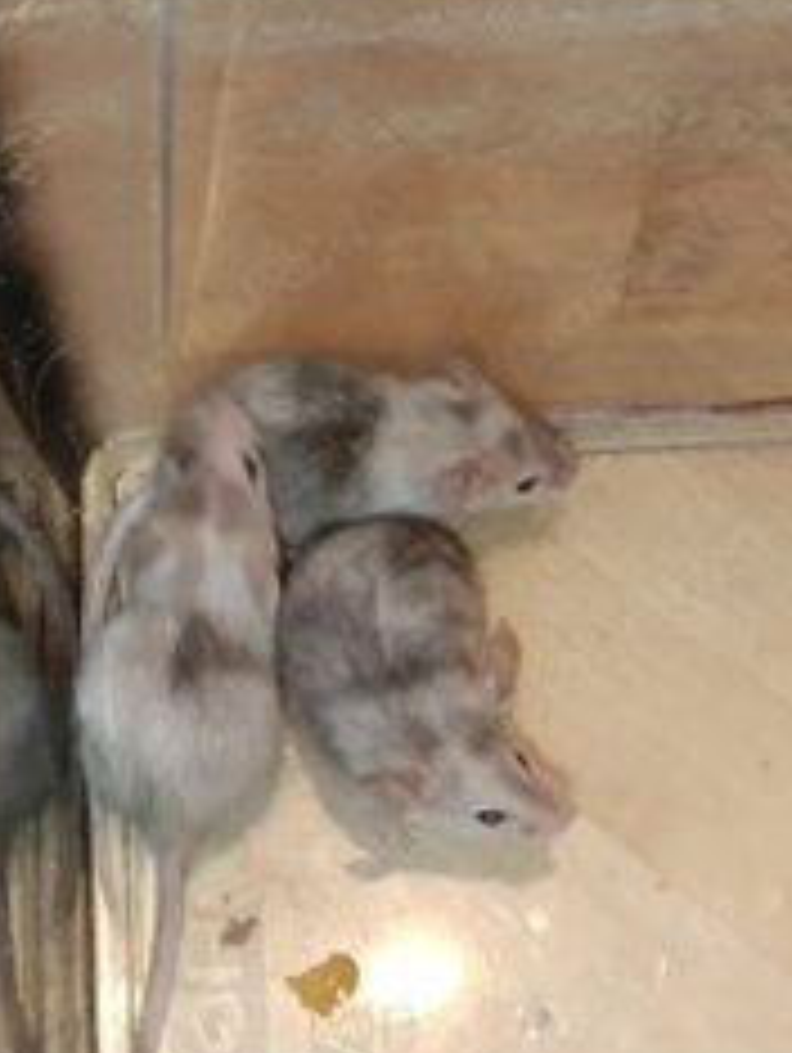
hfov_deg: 35.2
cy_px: 688
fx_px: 1248
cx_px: 364
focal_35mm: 41
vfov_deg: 45.2
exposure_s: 1/50.3
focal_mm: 5.59
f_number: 1.88
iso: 647
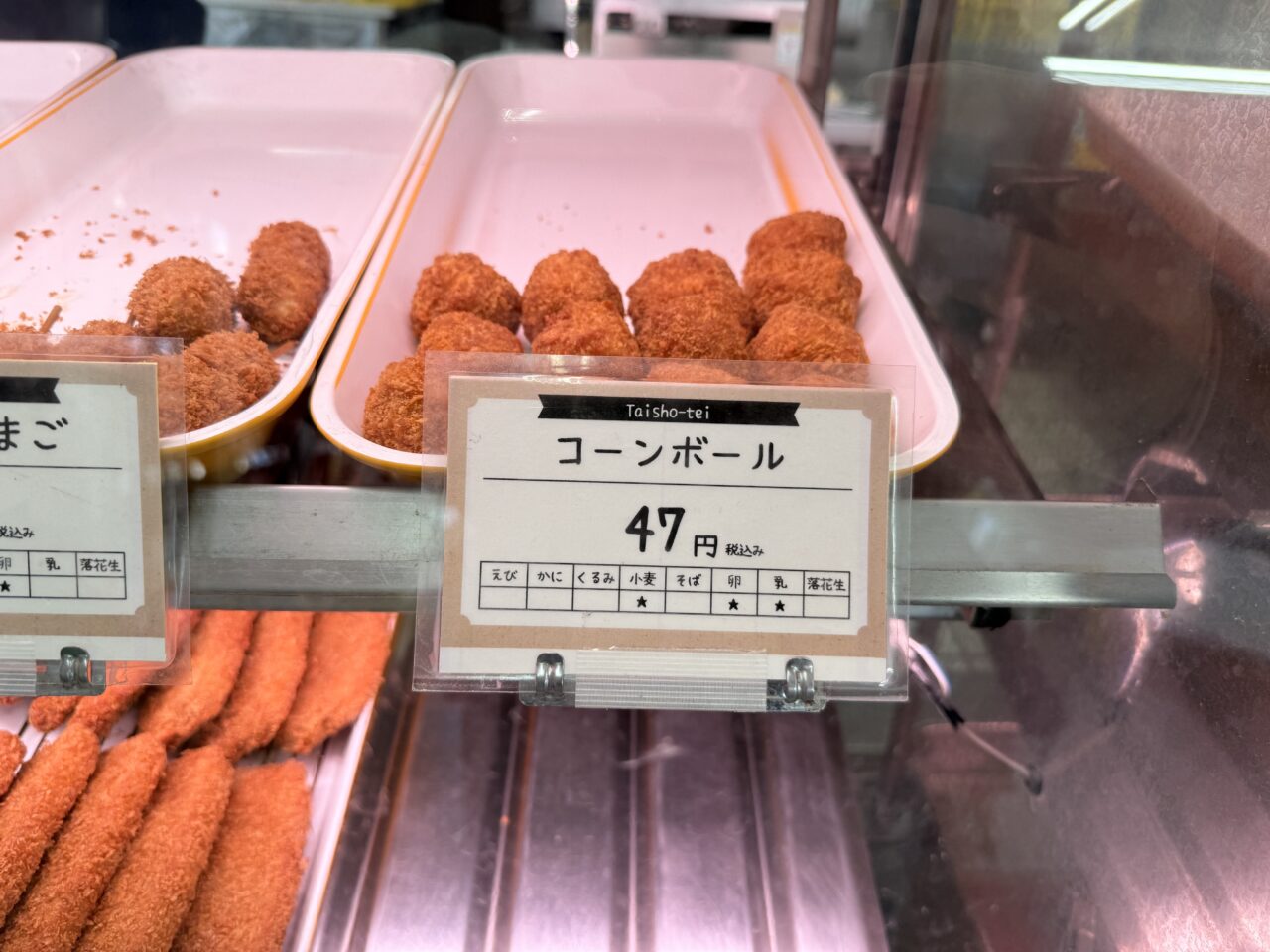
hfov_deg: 71.6
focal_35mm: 24
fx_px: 881
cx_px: 635
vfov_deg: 56.8
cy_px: 476
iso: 80
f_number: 1.78
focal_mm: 6.76
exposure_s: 1/120
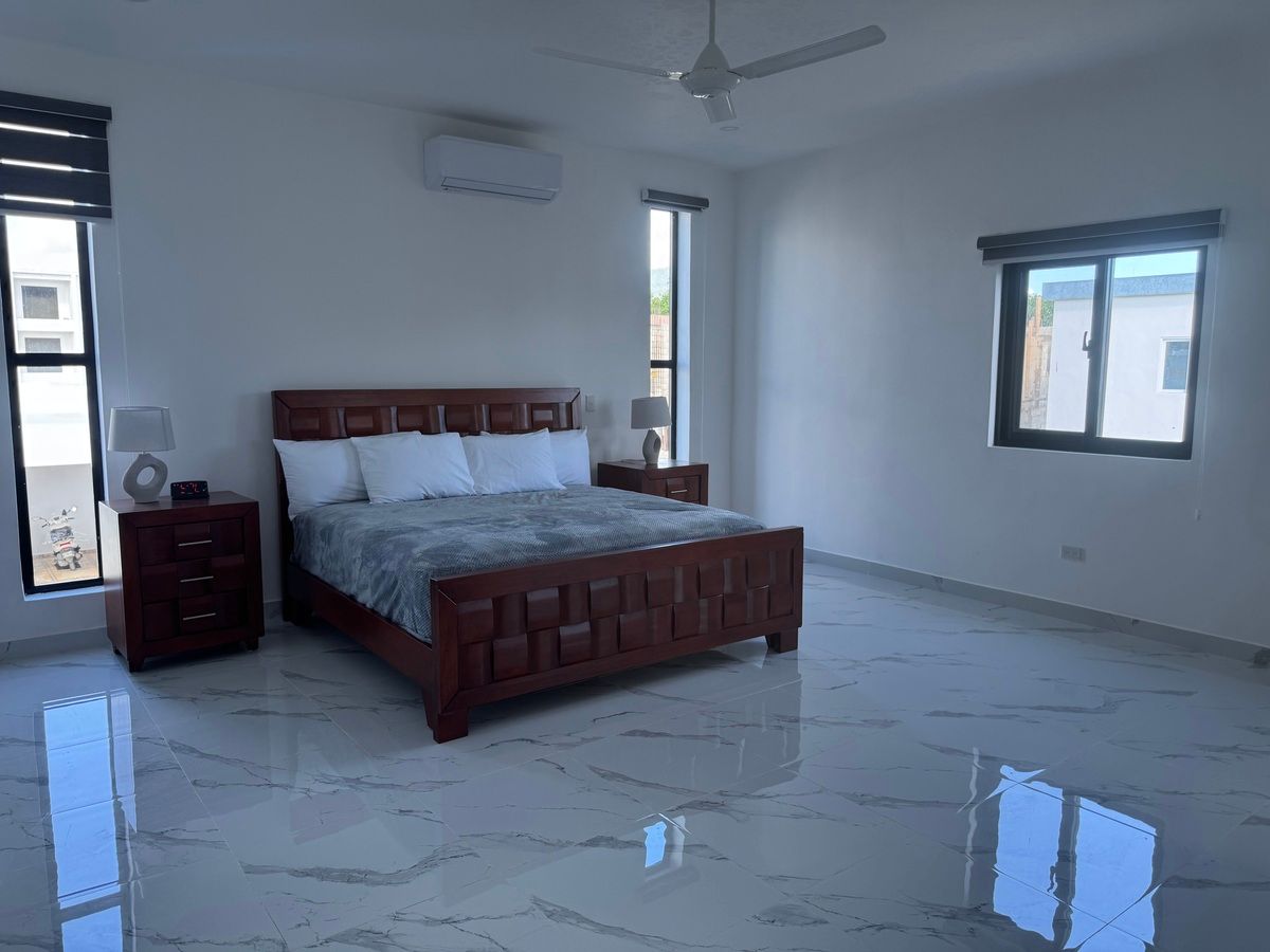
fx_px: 881
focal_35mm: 24
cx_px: 635
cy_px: 476
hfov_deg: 71.6
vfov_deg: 56.8
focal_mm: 6.76
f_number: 1.78
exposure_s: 1/121
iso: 125
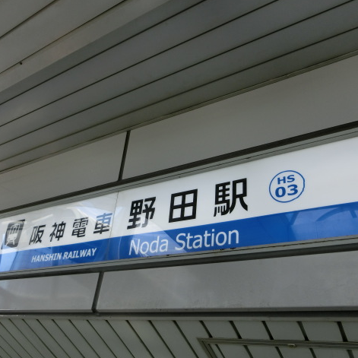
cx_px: 180
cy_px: 180
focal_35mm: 30
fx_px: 351
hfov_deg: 54.0
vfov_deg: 54.0
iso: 80
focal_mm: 4.5
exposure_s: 1/250
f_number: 3.5
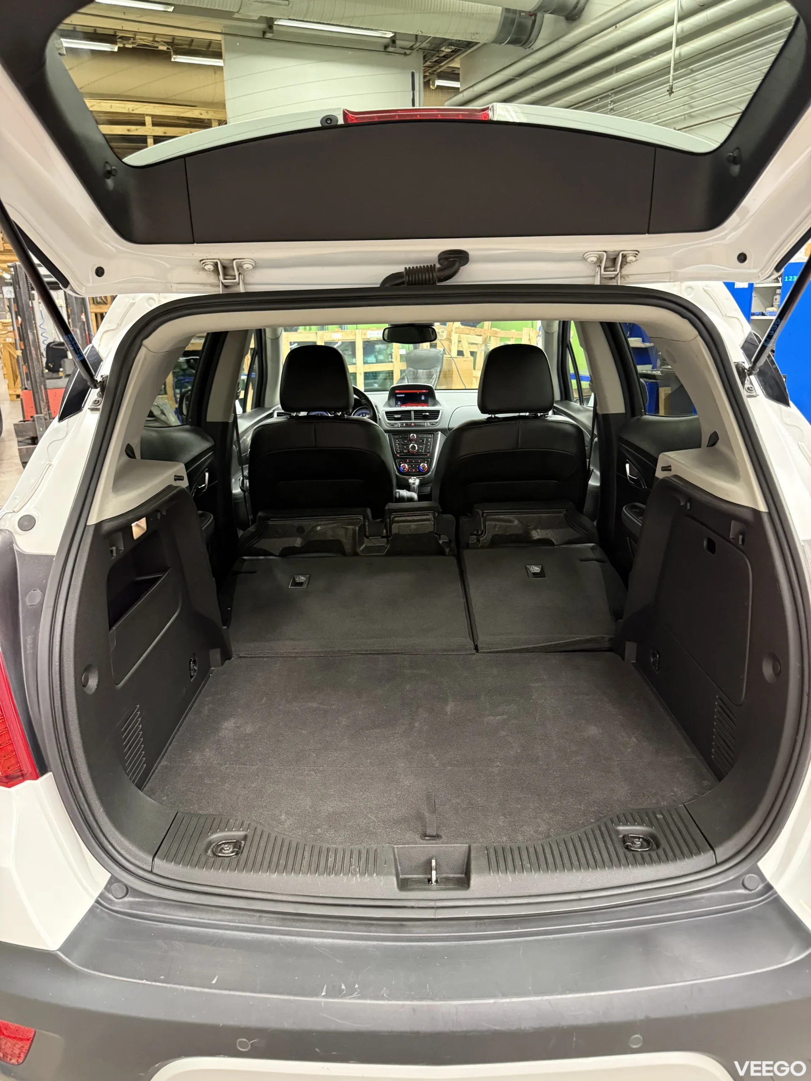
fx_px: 750
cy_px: 540
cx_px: 406
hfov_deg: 56.8
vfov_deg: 71.6
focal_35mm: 24
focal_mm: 6.76
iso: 640
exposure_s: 1/50
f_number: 1.78
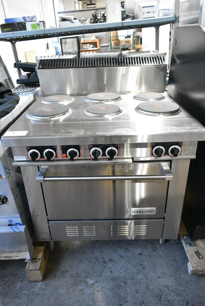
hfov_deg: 48.0
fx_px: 230
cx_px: 102
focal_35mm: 27
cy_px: 153
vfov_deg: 67.3
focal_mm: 18
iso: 6400
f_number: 6.3
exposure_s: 1/160
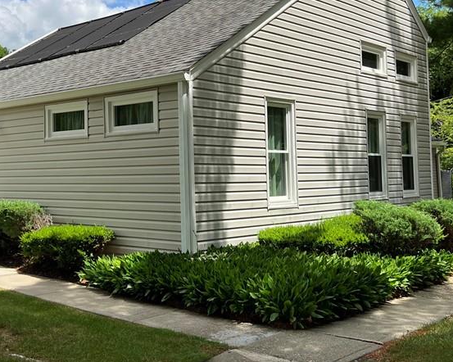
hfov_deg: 38.8
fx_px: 630
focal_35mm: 47
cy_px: 131
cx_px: 129
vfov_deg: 31.9
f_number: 1.5
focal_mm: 5.7
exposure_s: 1/4831
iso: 50
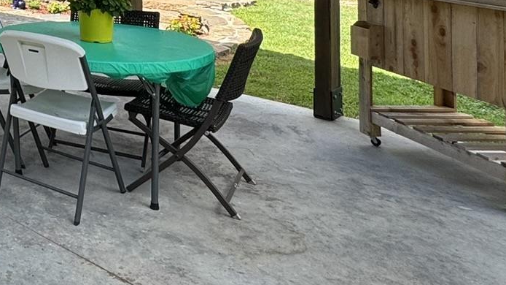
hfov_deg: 35.1
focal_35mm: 45
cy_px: -85
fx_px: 604
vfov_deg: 23.5
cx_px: -114
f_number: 2.2
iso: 40
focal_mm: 2.22
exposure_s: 1/440
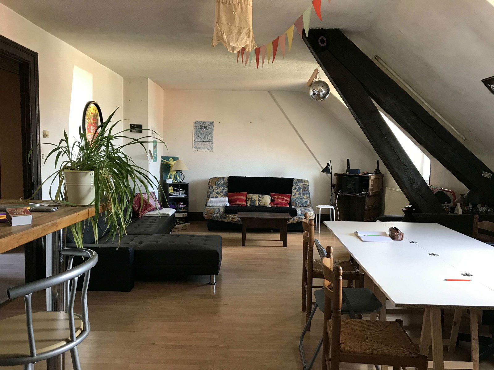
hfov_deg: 63.4
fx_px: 400
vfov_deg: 49.7
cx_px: 247
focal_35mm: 28
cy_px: 185
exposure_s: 1/20
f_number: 1.8
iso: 40
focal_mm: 3.99
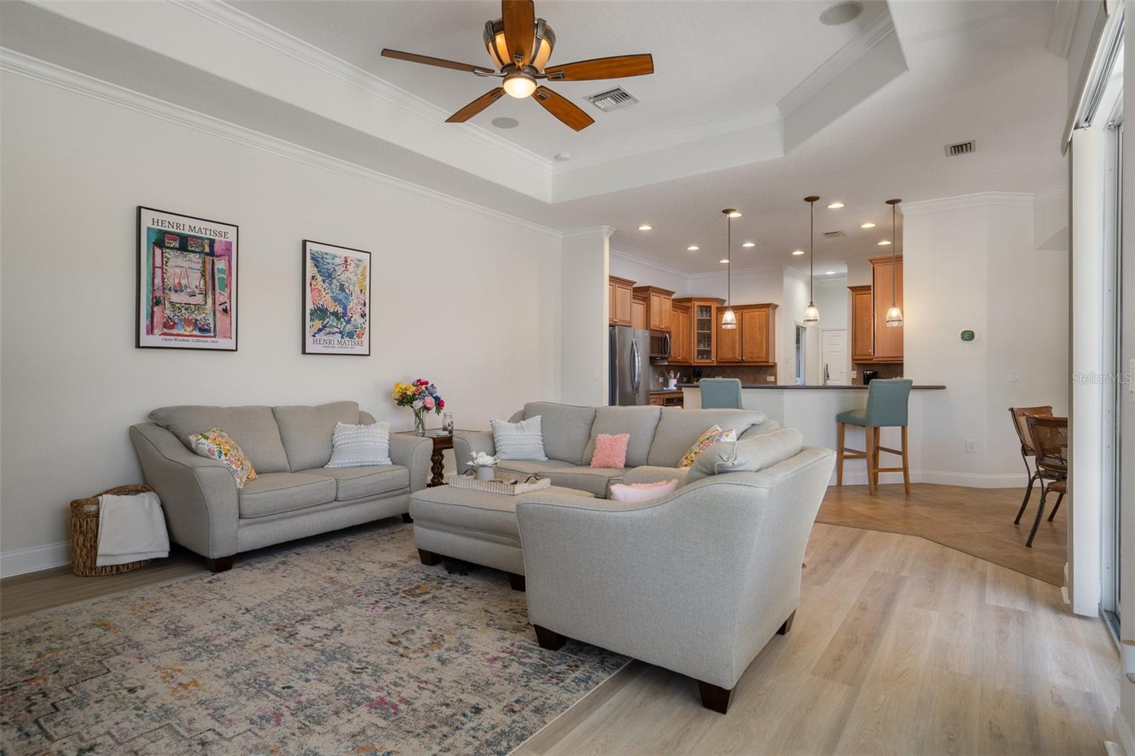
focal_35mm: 18
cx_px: 568
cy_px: 378
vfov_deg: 67.4
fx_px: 567
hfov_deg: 90.0
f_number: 8
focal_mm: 18
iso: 320
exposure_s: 1/2.5
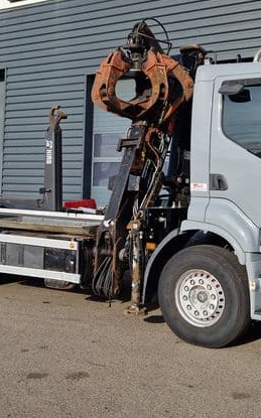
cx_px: 131
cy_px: 147
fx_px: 535
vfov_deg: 42.2
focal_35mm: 47
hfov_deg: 27.4
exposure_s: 1/1520
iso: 50
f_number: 1.8
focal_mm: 5.4
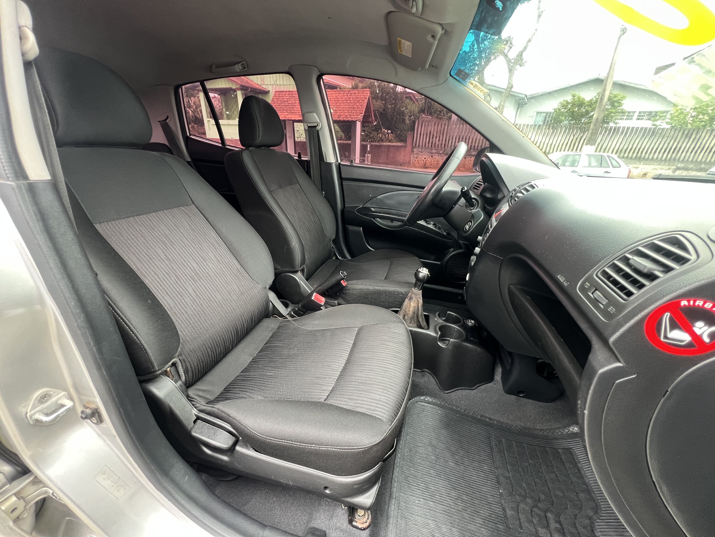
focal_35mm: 13
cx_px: 358
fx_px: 269
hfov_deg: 106.2
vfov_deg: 89.9
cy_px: 268
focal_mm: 1.57
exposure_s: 1/67
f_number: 1.8
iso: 250
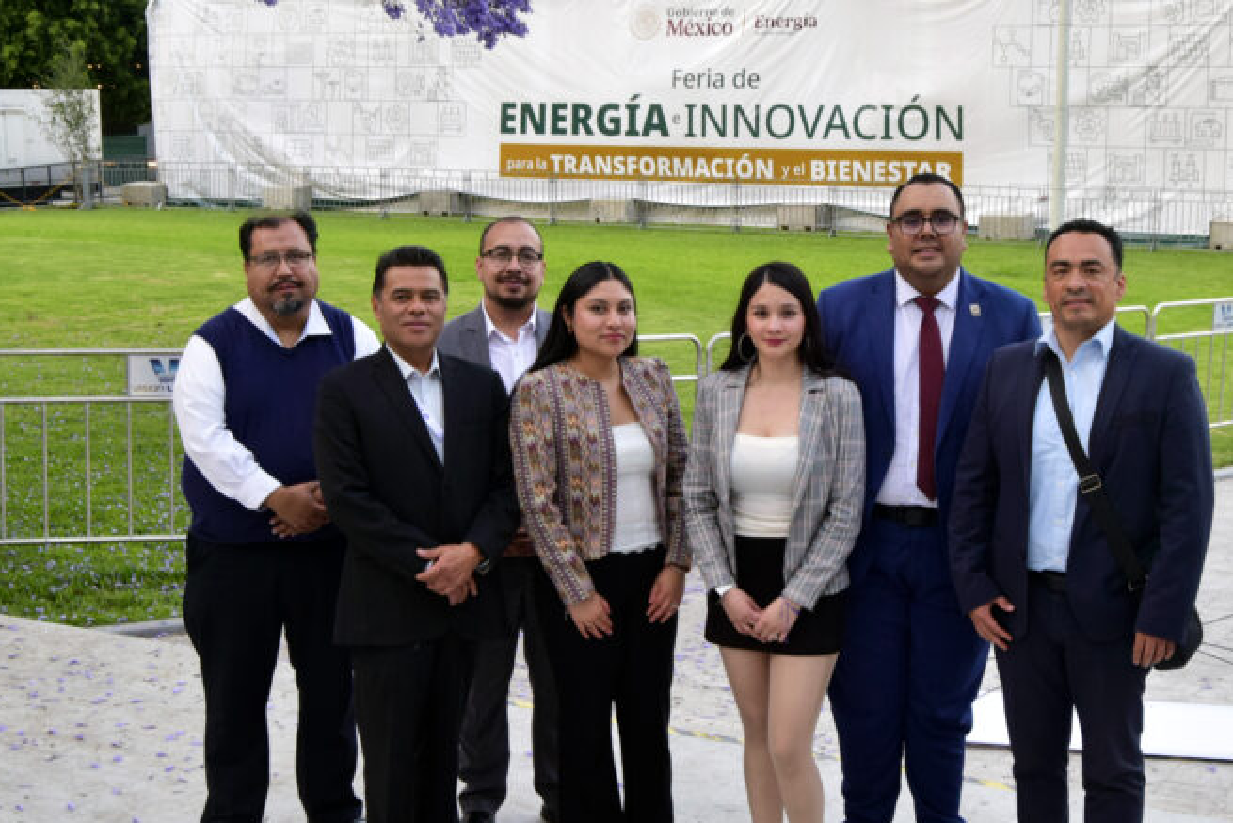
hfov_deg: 32.8
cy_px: 477
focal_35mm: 61
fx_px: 2090
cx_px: 685
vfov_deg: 22.3
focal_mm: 26
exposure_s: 1/30
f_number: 6.3
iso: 800
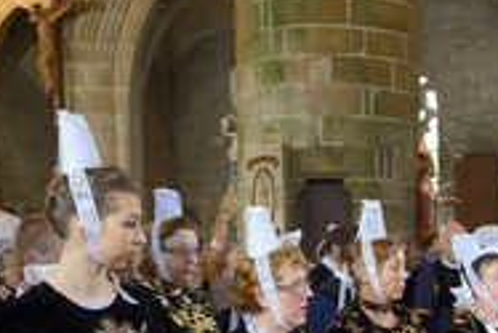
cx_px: 413
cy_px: 317
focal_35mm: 65
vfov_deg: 20.4
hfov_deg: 30.1
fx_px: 900
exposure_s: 1/40
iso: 1600
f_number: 4.5
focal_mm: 29
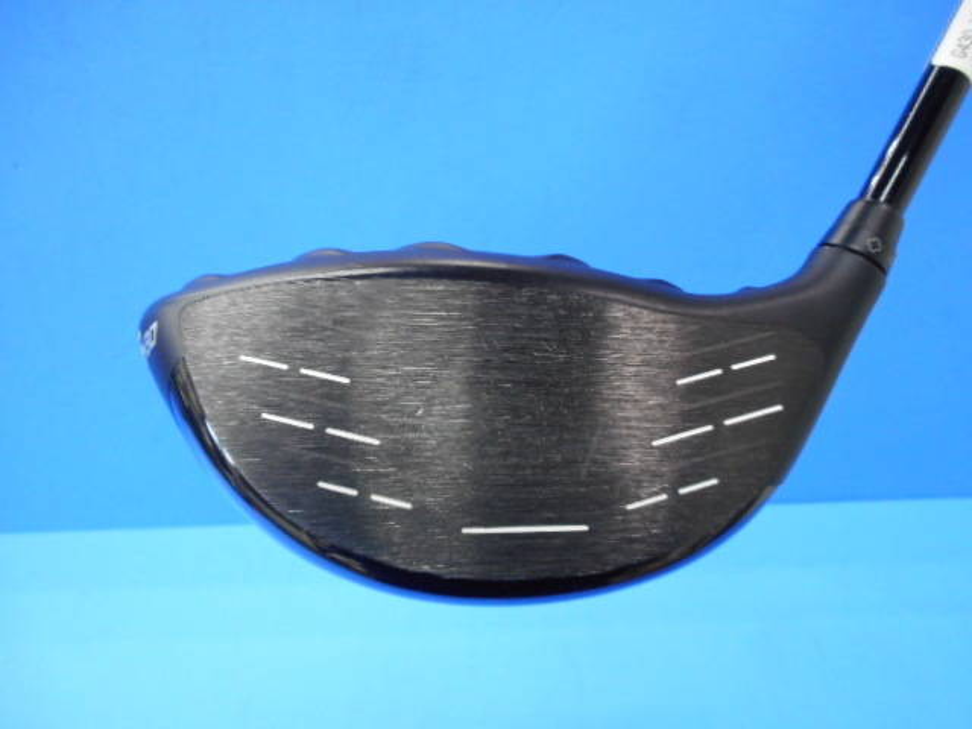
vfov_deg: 48.2
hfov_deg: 61.7
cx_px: 486
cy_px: 364
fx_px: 814
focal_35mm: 29
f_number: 4
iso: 320
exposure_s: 1/30
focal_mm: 5.2
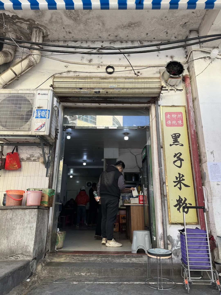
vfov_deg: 71.6
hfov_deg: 56.8
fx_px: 204
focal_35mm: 24
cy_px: 148
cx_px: 110
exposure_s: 1/186
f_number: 1.78
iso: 64
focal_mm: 6.76
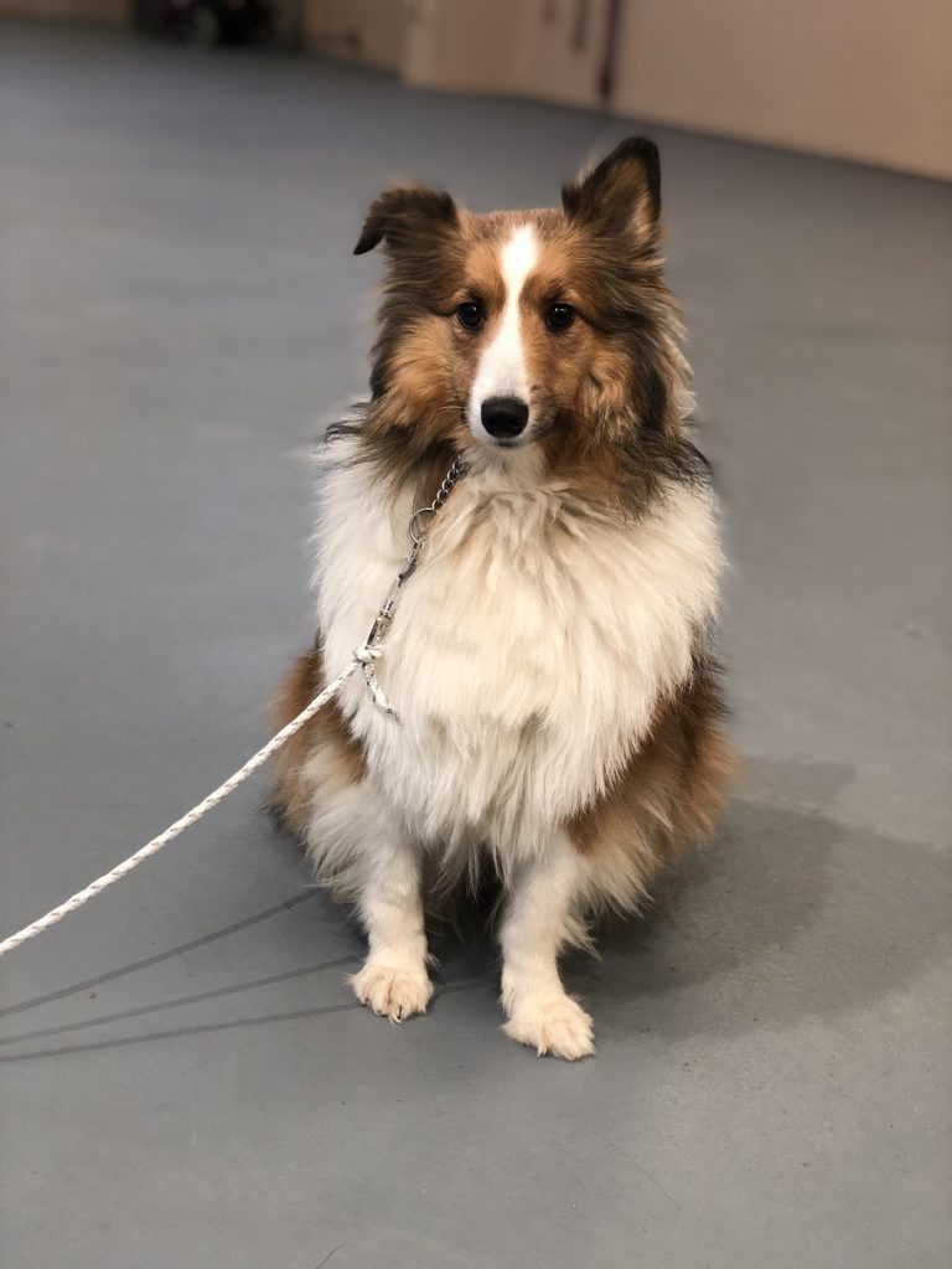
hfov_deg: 28.0
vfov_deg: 36.8
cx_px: 476
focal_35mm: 52
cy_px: 634
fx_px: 1906
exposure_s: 1/60
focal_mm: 6
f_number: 2.4
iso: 80
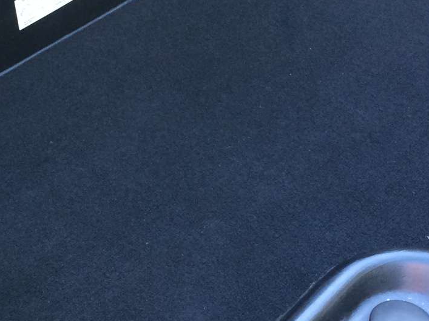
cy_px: 140
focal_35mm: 82
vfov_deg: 18.0
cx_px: 140
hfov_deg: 23.7
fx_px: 1016
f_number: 2.2
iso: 80
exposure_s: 1/30
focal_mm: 4.15
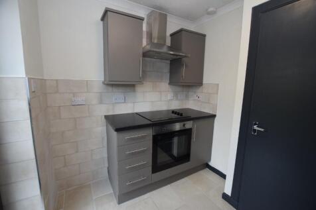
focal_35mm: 15
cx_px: 158
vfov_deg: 77.3
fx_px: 132
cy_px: 105
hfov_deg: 100.4
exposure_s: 1/60
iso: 500
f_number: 4
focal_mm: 10
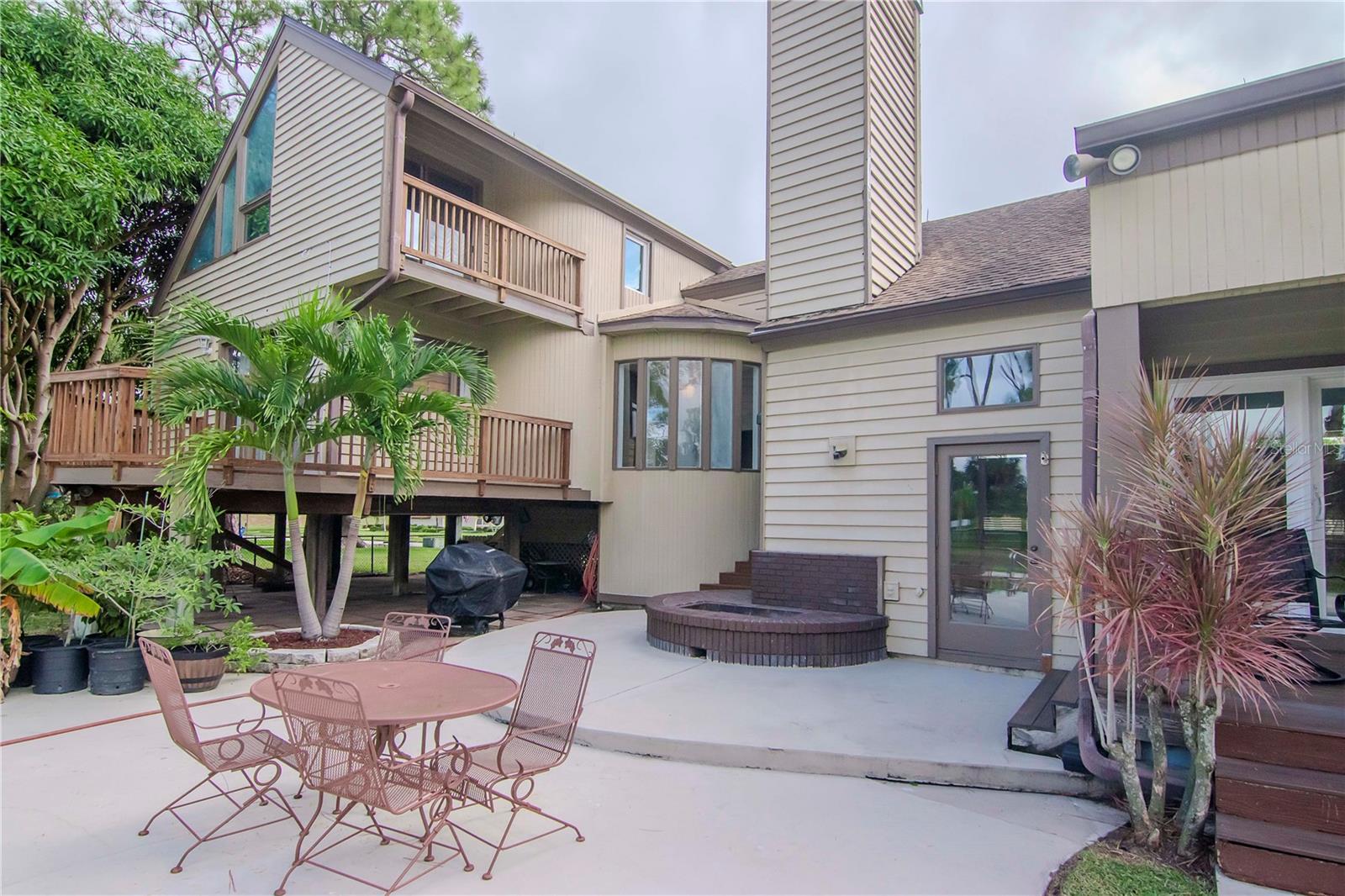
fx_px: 672
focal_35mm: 18
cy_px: 448
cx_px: 672
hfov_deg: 90.0
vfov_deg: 67.4
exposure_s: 1/1600
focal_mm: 12
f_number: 7.1
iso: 640
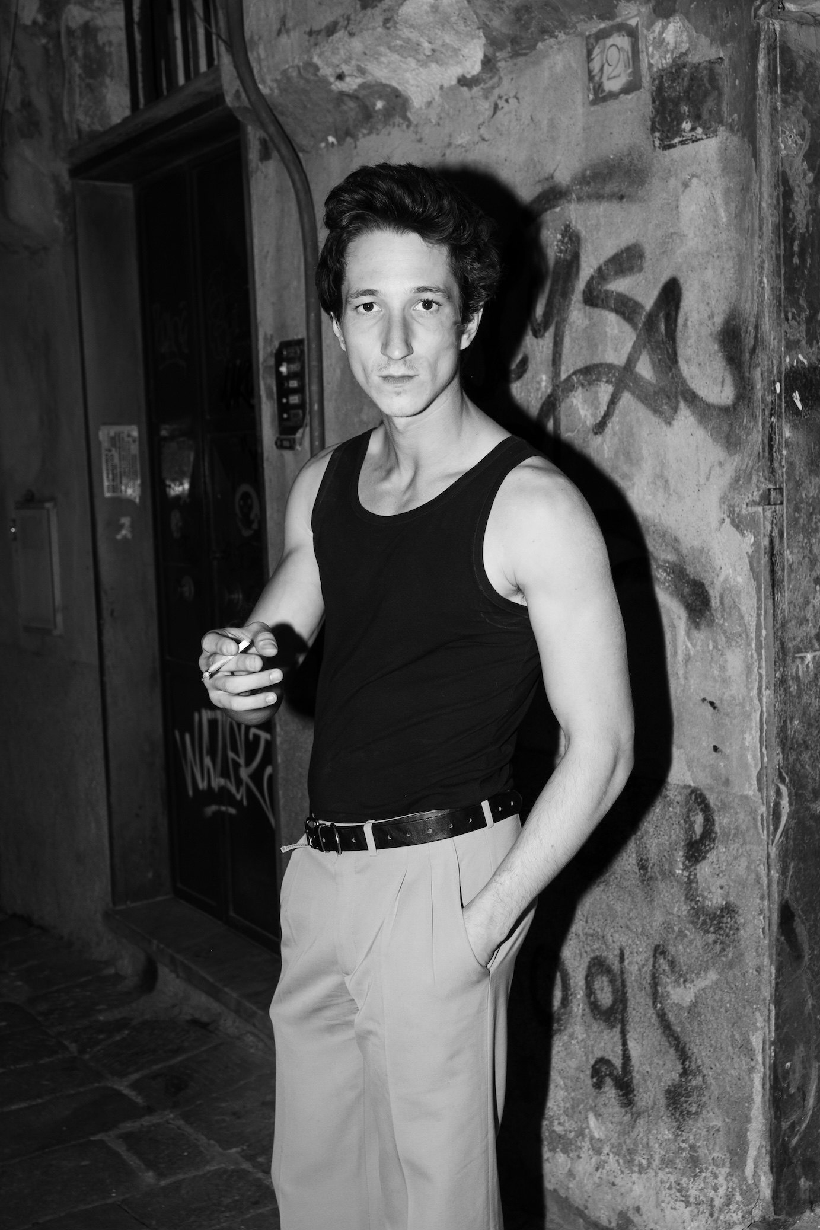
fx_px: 1435
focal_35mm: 42
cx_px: 411
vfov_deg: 46.4
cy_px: 610
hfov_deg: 31.9
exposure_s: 1/125
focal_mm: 27.4
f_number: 5
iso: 640
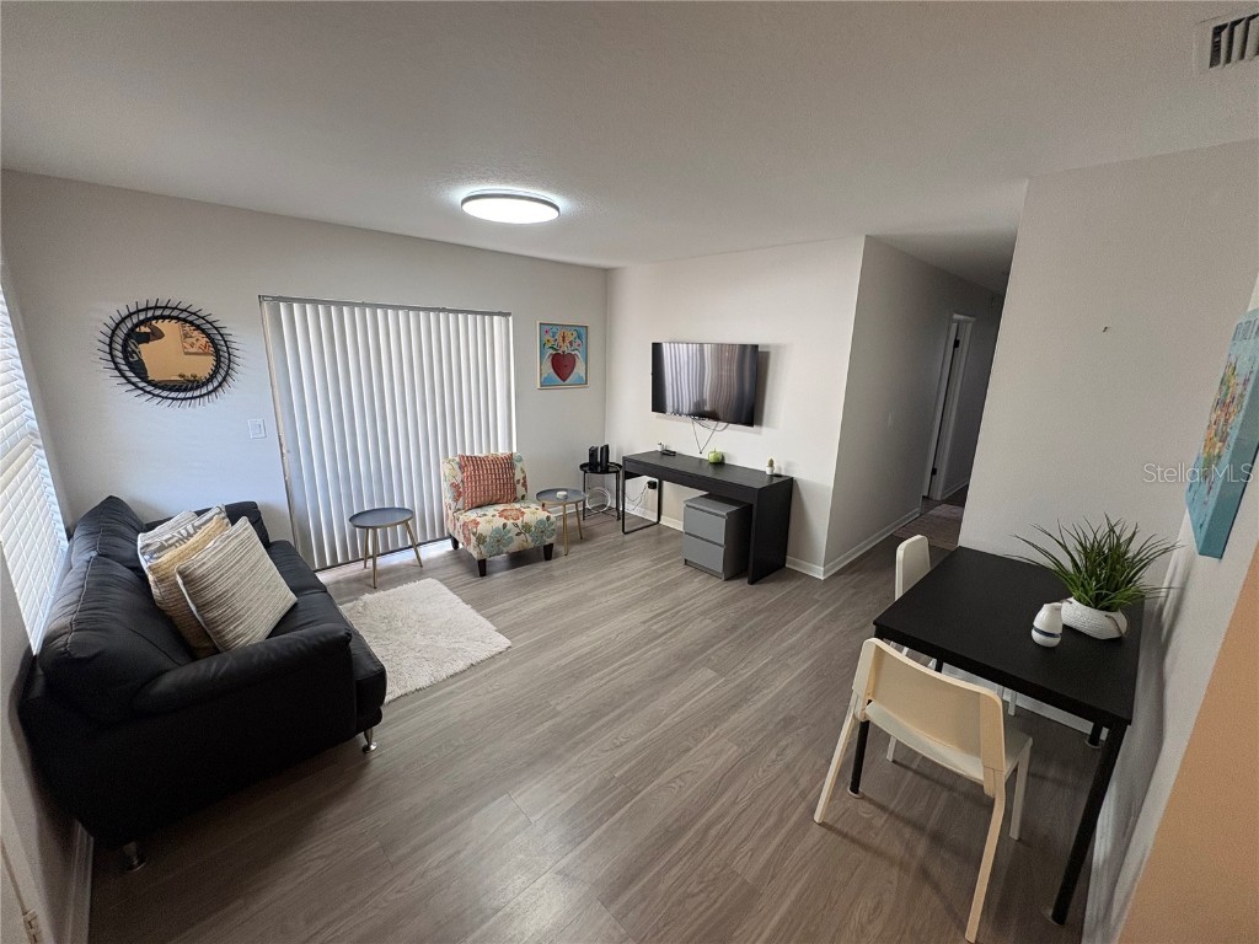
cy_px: 472
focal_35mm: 14
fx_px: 509
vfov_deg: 85.7
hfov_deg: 102.1
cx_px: 630
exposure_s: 1/60
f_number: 2.2
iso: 160
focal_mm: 2.22
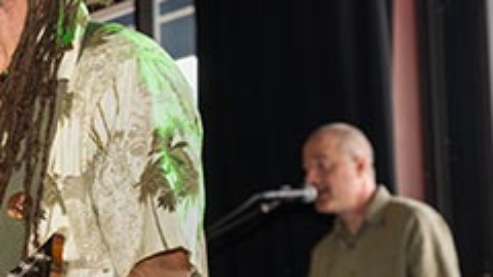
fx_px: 1922
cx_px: -97
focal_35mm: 147
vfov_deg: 8.2
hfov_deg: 14.2
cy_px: 184
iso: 1000
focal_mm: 58
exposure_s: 1/180
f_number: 5.6
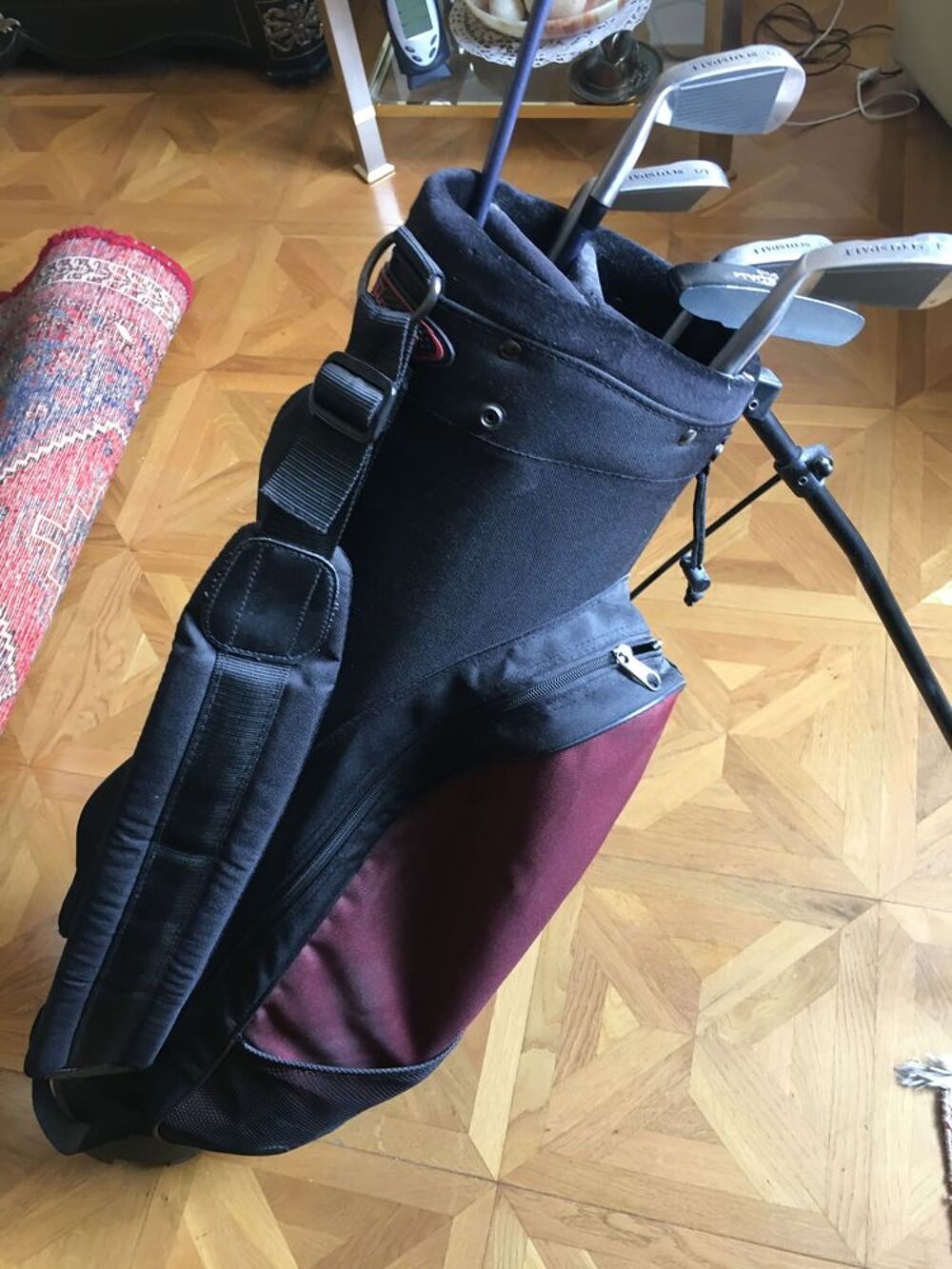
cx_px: 476
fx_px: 1063
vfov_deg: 61.7
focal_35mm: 29
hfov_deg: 48.2
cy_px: 634
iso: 100
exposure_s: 1/33
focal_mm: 4.15
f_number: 2.2
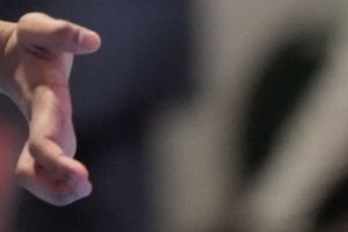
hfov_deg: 1.8
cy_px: -276
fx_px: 11077
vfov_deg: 1.2
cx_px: -255
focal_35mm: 1146
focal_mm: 191
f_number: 2.8
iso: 10000
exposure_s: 1/500
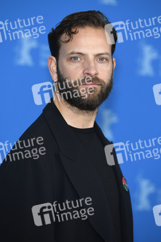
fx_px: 1109
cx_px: 80
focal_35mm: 165
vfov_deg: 12.5
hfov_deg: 8.3
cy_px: 121
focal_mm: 165
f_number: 4
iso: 640
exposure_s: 1/400
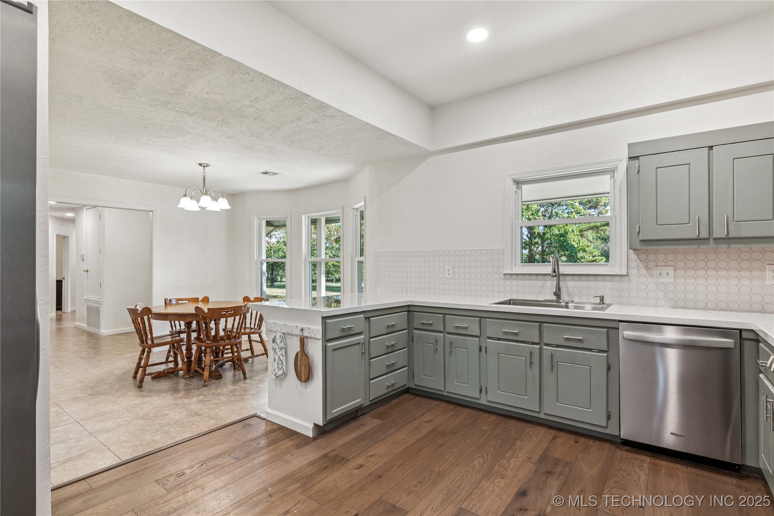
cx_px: 387
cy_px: 258
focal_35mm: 17
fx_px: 365
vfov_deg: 70.4
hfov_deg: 93.3
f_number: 7.1
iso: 640
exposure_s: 1/30
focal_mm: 17
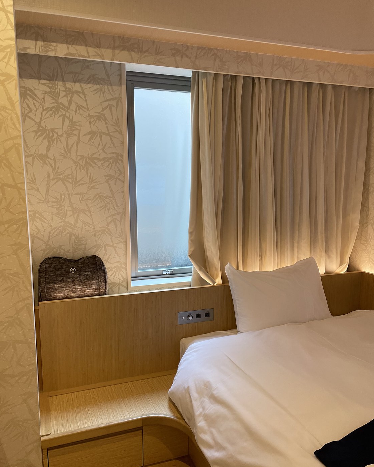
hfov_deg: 51.5
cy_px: 254
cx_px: 181
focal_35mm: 28
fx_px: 387
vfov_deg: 62.1
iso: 125
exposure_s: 1/120
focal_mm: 4.2
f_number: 1.6
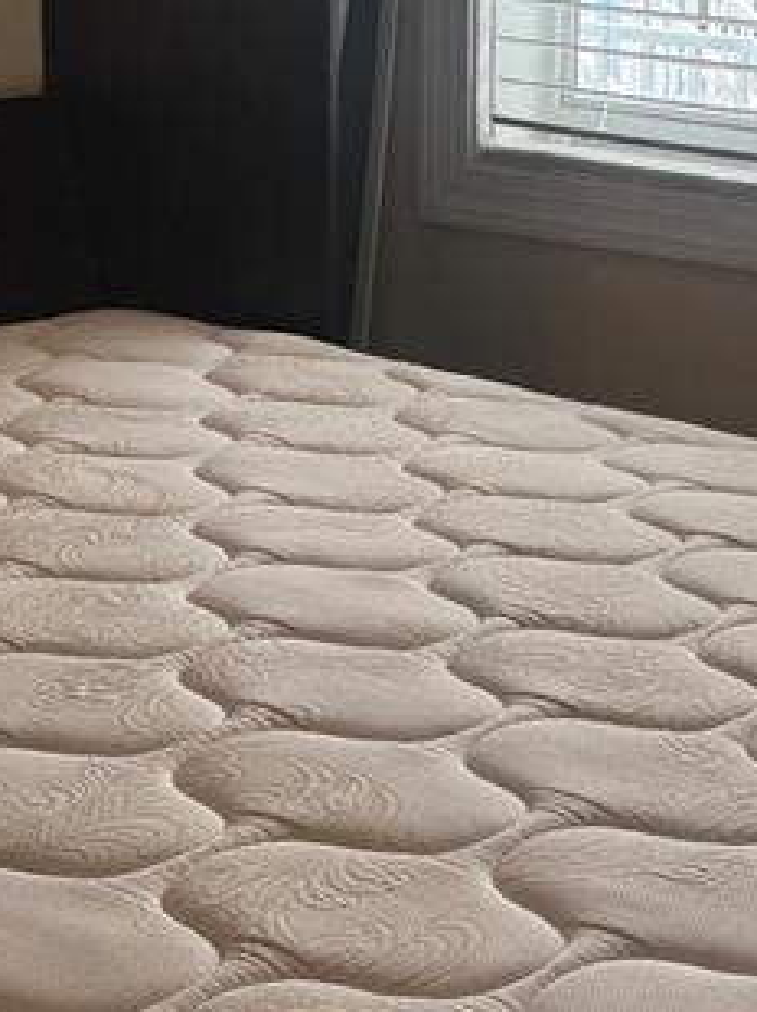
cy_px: 101
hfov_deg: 15.5
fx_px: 2715
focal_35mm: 93
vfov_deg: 20.7
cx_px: 822
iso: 64
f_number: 1.78
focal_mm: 6.76
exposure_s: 1/273
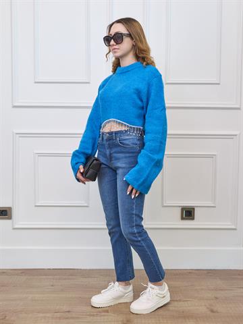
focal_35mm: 47
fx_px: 440
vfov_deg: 40.4
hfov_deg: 30.9
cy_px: 162
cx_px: 122
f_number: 5
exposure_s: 1/100
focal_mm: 22
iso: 500
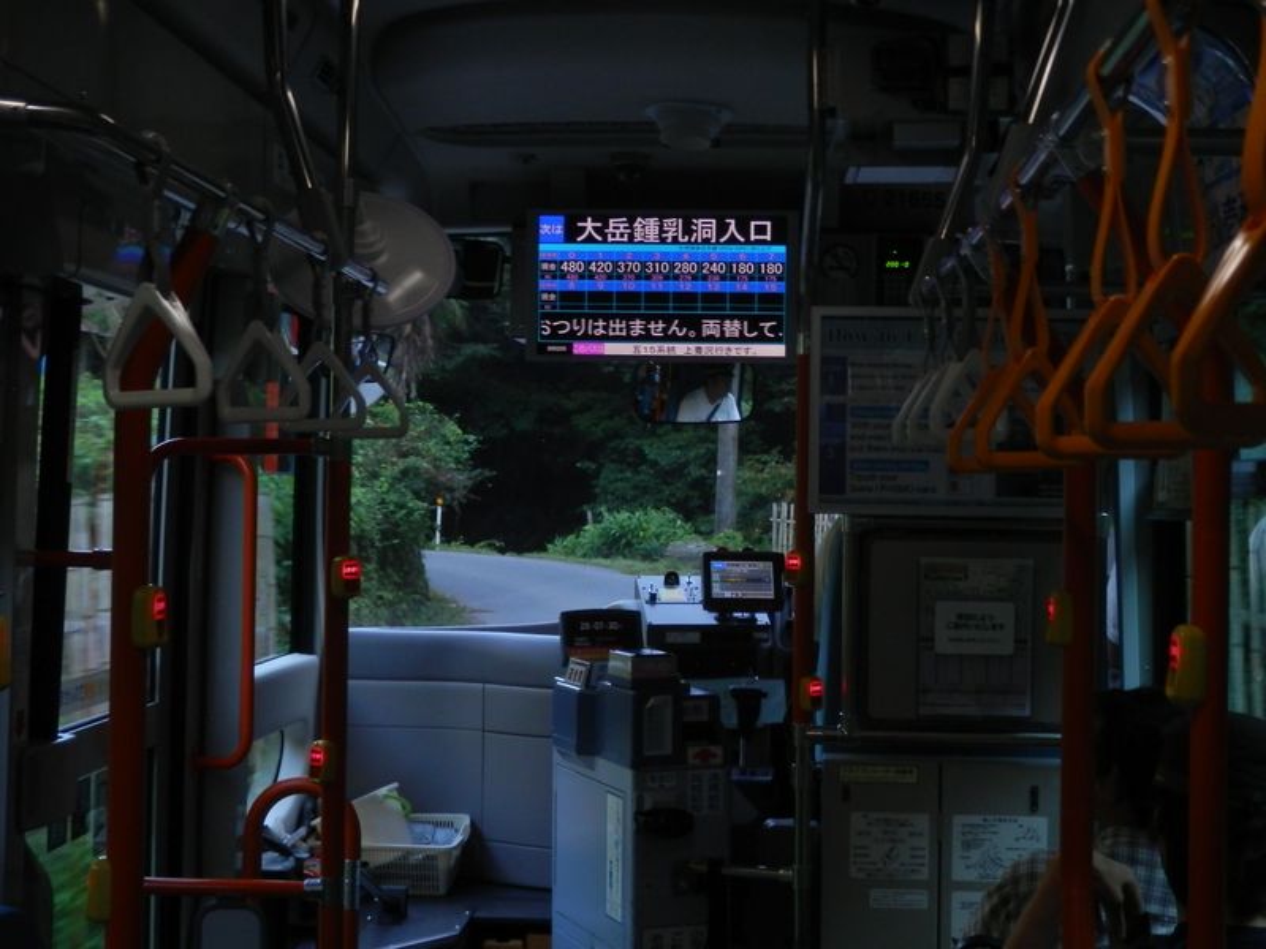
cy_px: 474
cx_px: 633
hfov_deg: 35.5
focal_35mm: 54
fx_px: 1975
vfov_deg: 27.0
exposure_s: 1/50
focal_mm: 9.8
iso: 200
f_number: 4.1
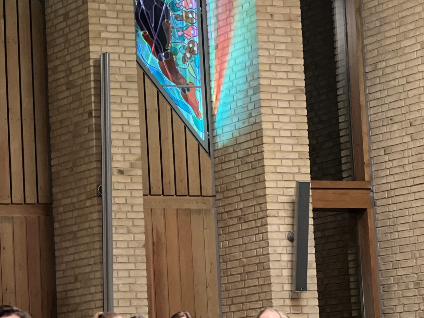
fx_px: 1911
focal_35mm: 156
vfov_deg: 9.5
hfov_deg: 12.6
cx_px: 32
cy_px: 155
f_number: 2.8
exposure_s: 1/14
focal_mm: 9
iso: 500
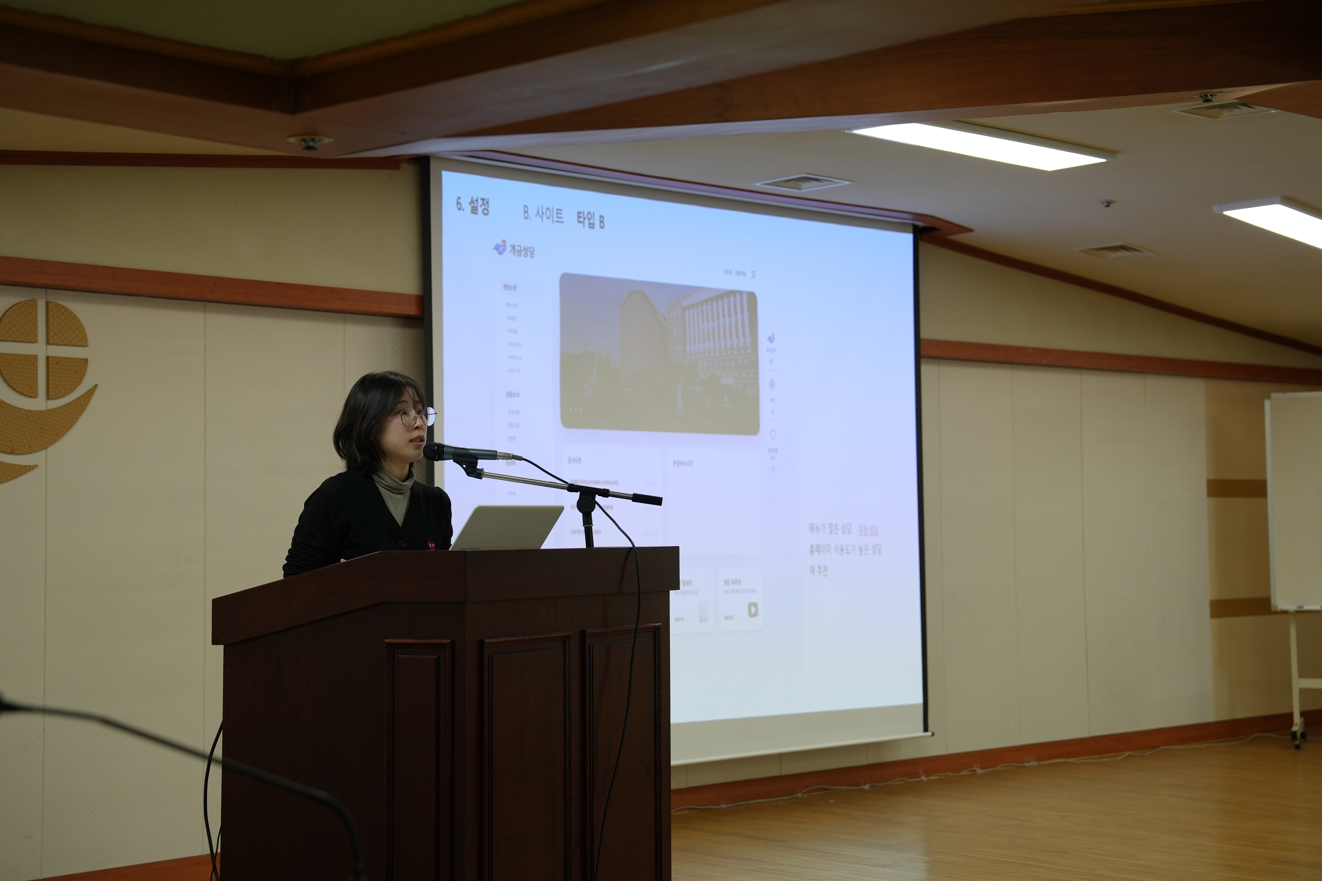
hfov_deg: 33.9
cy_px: 440
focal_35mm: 59
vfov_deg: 23.0
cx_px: 661
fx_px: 2166
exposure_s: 1/160
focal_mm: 59
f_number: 4
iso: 500
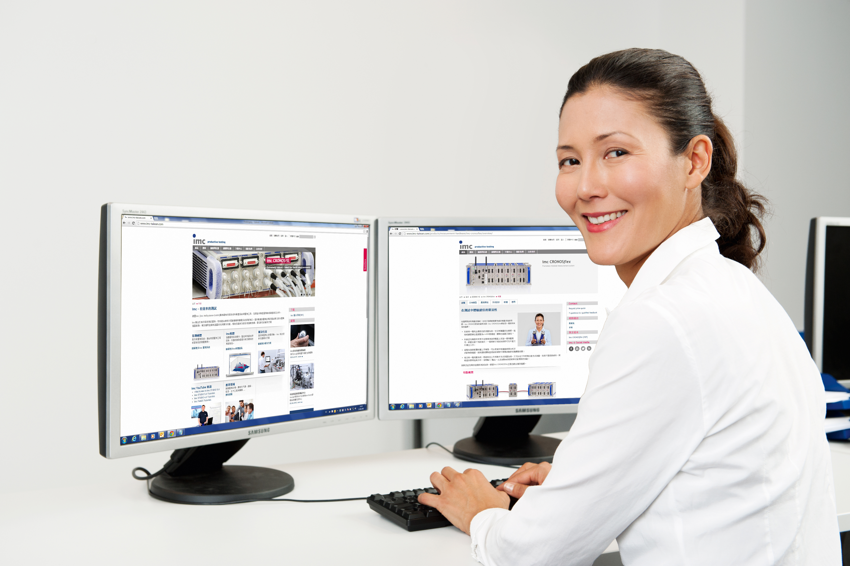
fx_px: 1180
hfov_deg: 39.6
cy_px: 283
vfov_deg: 27.0
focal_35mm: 50
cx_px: 425
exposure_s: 1/160
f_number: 5
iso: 500
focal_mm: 50
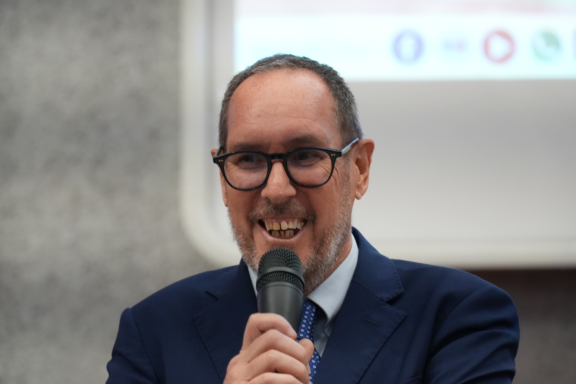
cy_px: 192
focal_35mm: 156
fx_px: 2496
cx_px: 288
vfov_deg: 8.8
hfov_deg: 13.2
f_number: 4
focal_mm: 104
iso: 3200
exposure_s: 1/125
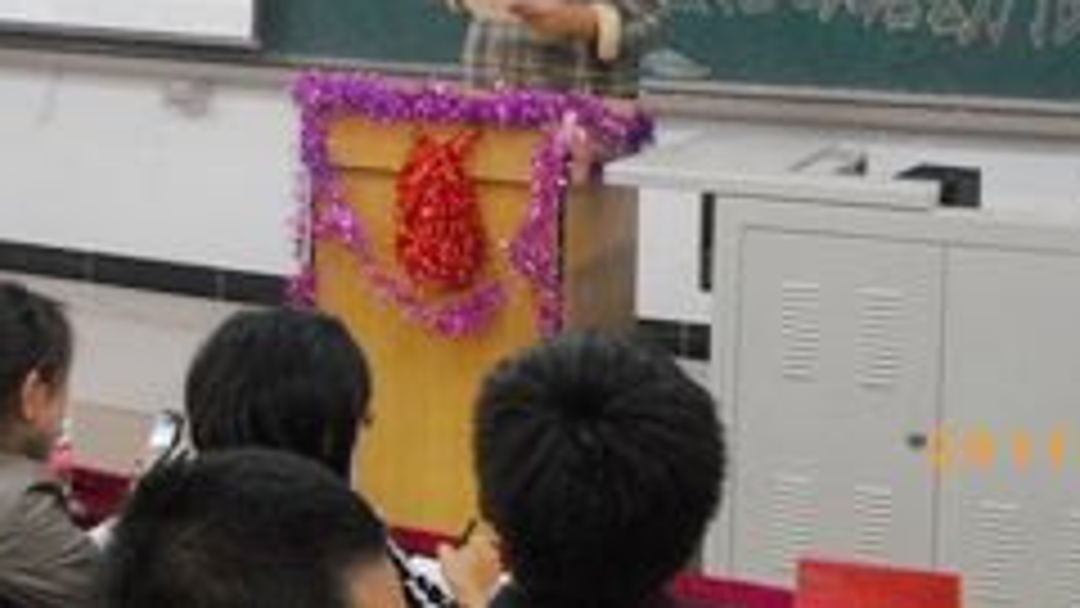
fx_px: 1690
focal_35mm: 59
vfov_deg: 19.3
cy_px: -97
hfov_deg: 35.4
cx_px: 540
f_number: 2.9
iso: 544
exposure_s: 1/50
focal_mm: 5.7
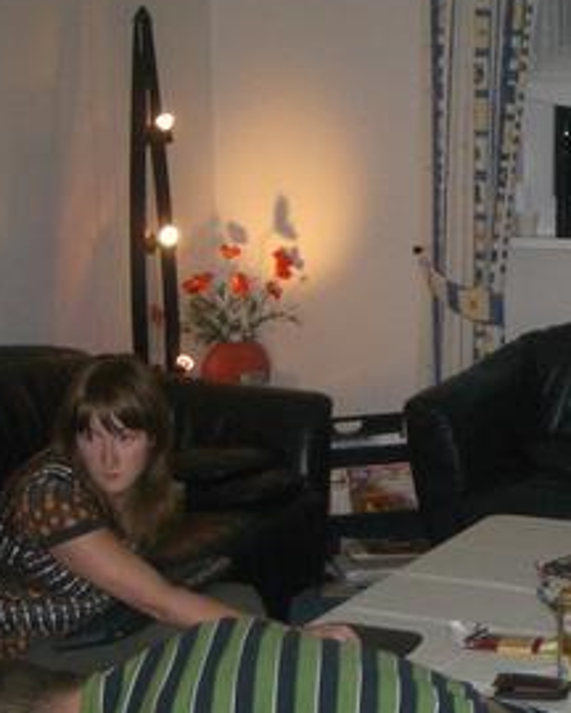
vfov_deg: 23.3
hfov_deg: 18.4
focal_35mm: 81
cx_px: 579
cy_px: 555
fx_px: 1711
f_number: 2.6
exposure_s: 1/60
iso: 100
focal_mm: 5.8
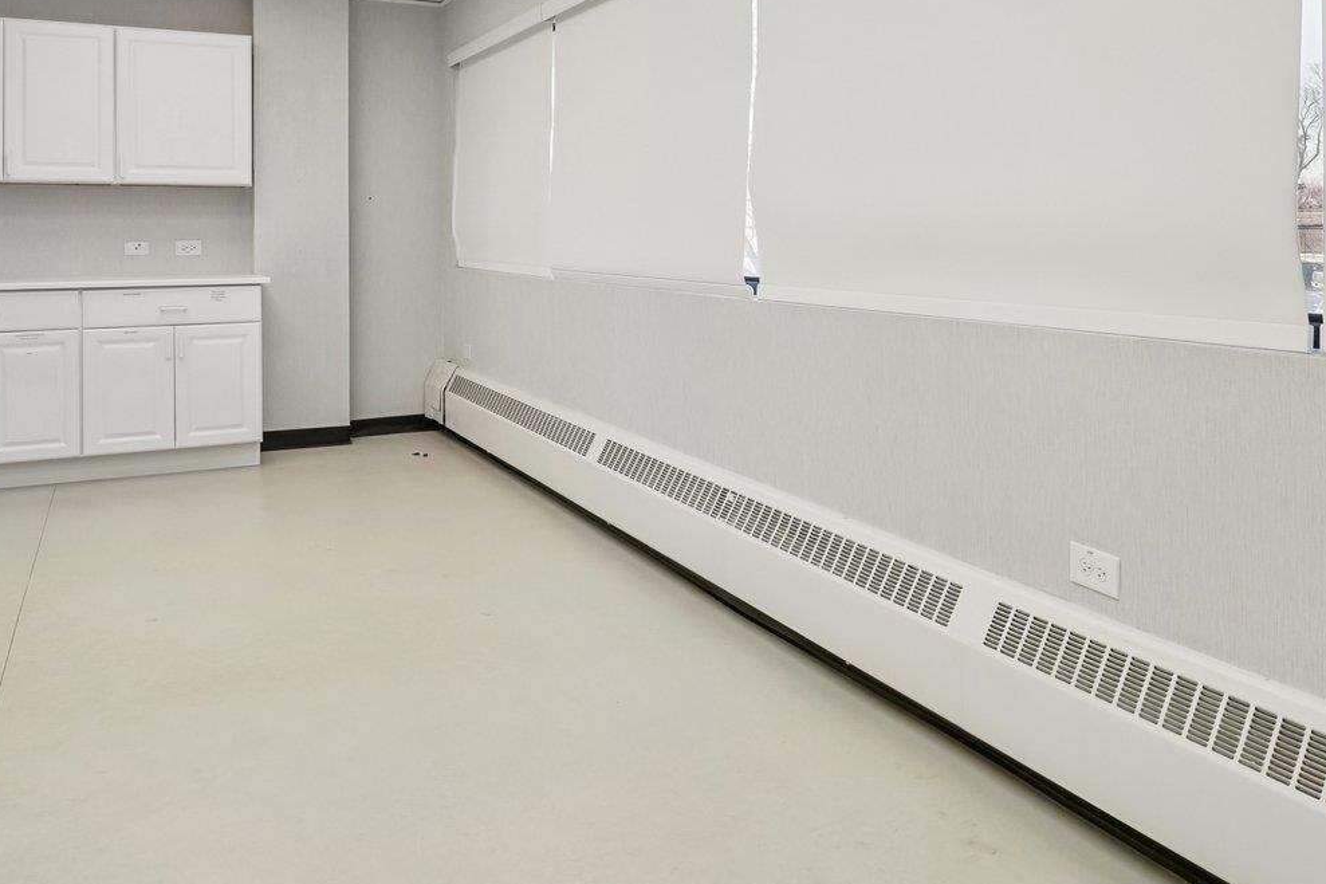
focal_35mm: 29
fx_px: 1068
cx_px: 735
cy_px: 274
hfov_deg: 63.5
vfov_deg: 44.1
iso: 400
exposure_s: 1/125
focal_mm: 14
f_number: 8
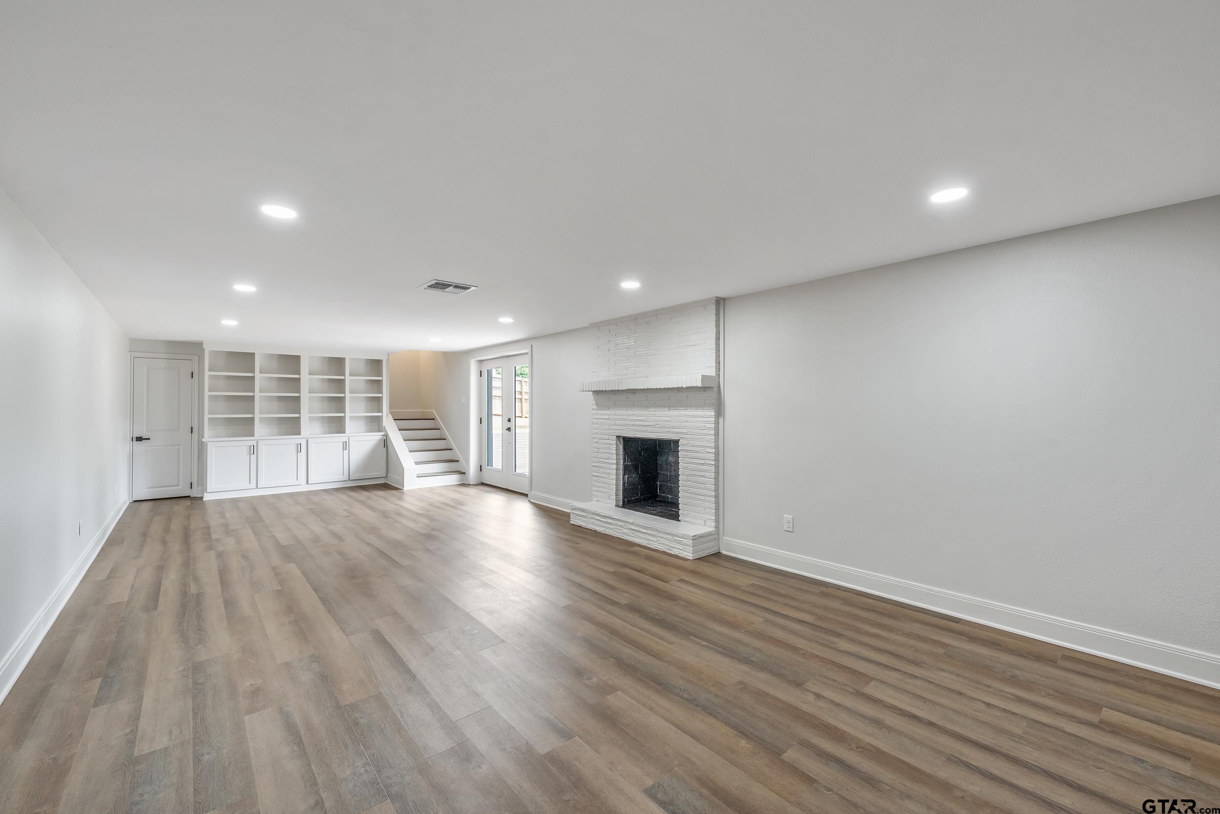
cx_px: 610
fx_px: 508
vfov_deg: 77.3
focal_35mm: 15
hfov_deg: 100.4
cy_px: 407
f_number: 8
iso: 800
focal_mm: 15
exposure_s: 1/15
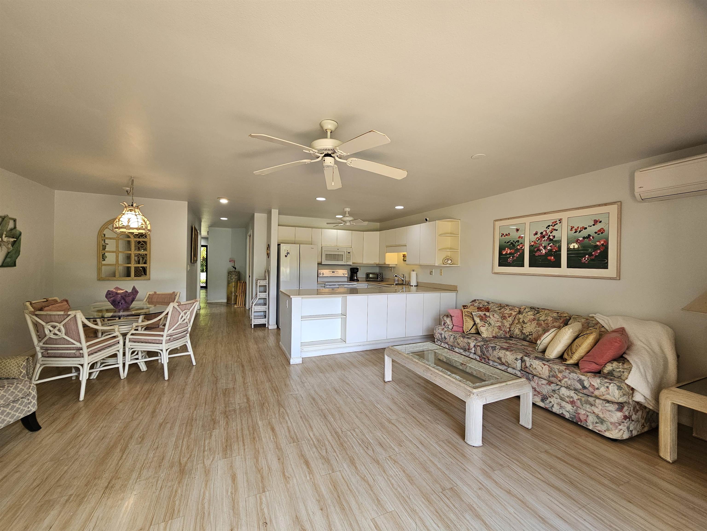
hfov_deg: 106.2
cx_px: 354
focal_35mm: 13
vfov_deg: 89.9
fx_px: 266
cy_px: 266
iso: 64
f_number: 2.2
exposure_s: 1/60
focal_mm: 2.2
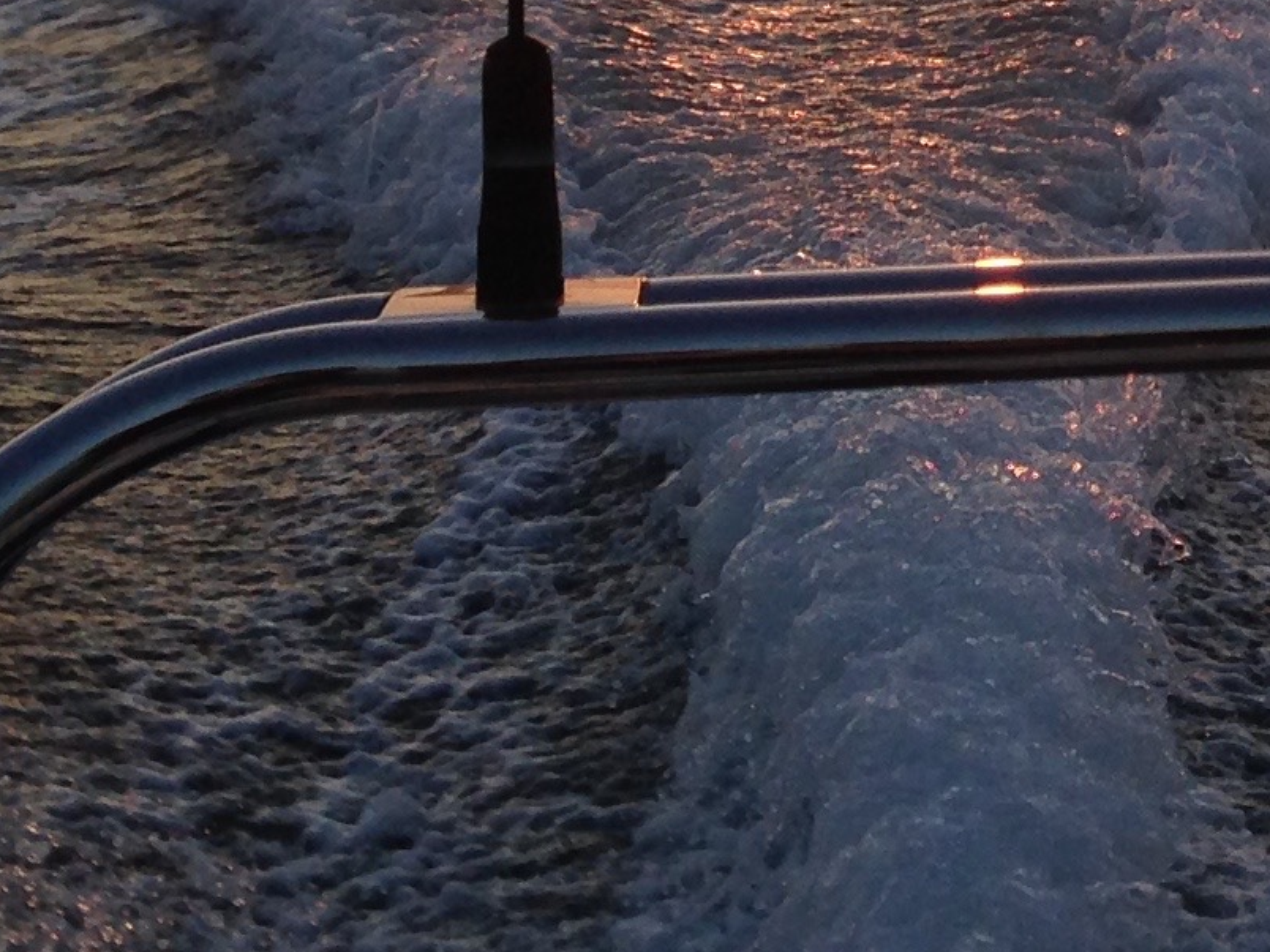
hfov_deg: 13.9
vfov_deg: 10.7
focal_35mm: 134
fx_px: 4916
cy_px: -447
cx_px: 1854
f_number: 2.4
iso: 50
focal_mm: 4.12
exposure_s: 1/847
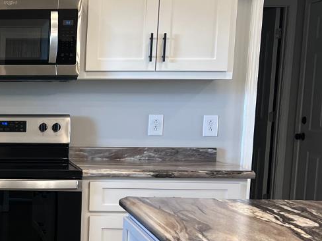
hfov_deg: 21.9
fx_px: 744
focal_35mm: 80
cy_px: 180
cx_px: -101
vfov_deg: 18.3
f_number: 1.5
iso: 100
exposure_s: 1/120
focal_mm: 5.7
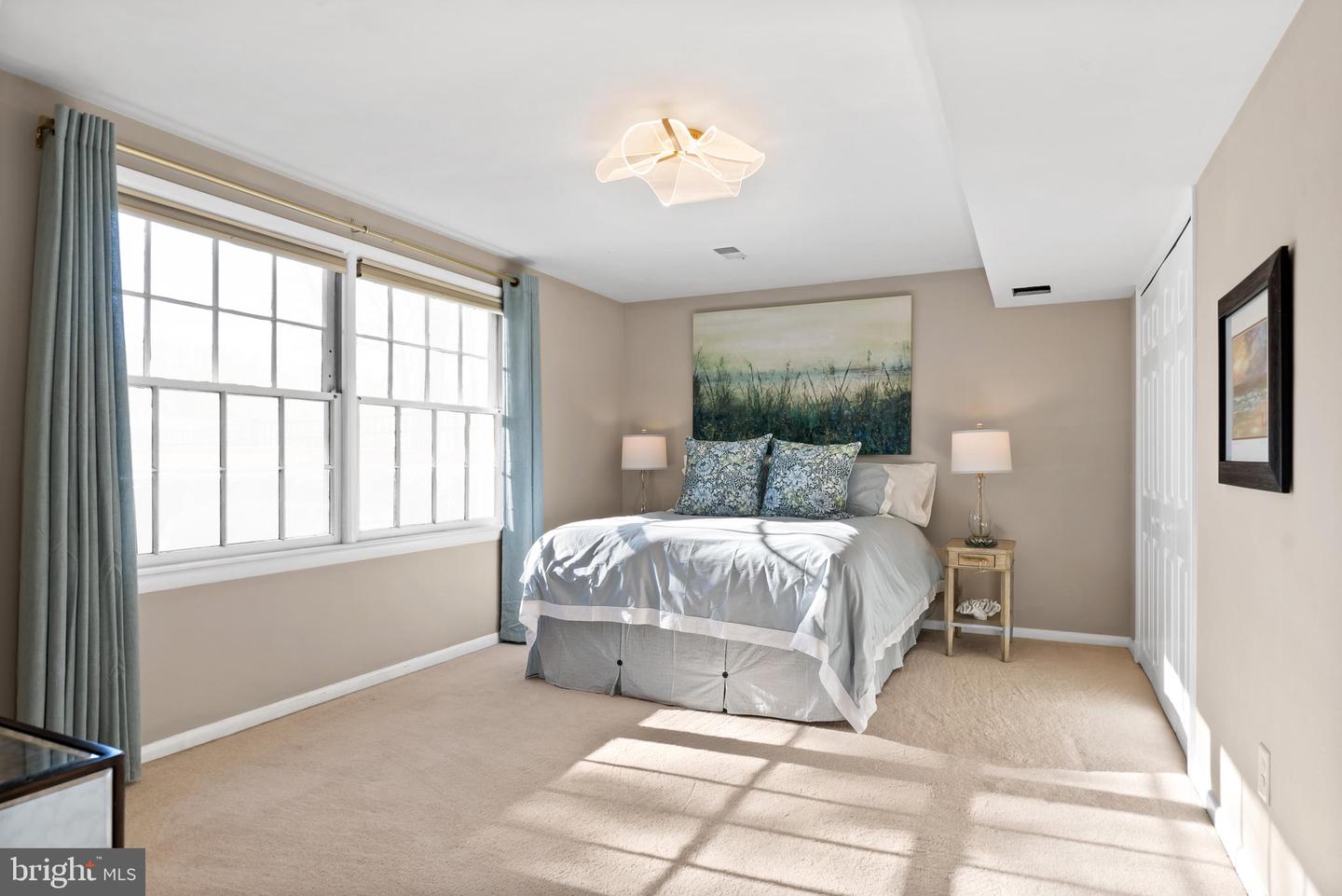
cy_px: 448
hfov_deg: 84.0
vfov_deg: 62.0
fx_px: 746
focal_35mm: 20
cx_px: 671
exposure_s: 1/25
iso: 400
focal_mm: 20
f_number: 8
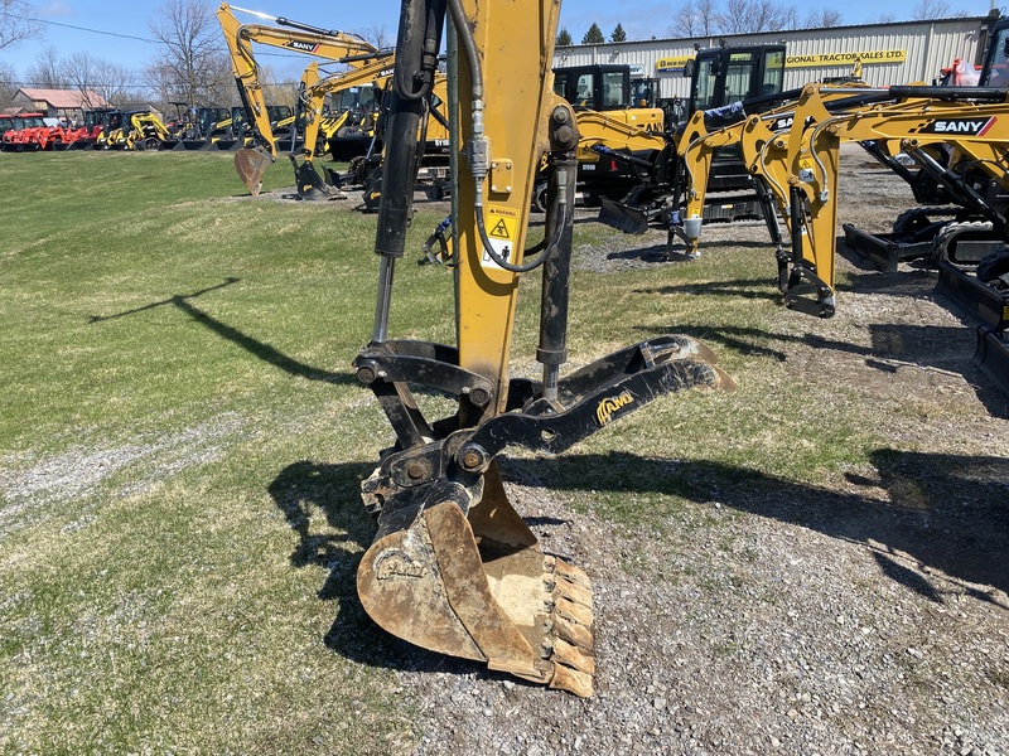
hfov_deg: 67.3
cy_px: 378
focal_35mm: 26
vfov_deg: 53.1
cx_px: 504
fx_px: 758
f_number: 1.8
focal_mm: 4.25
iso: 32
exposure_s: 1/1961
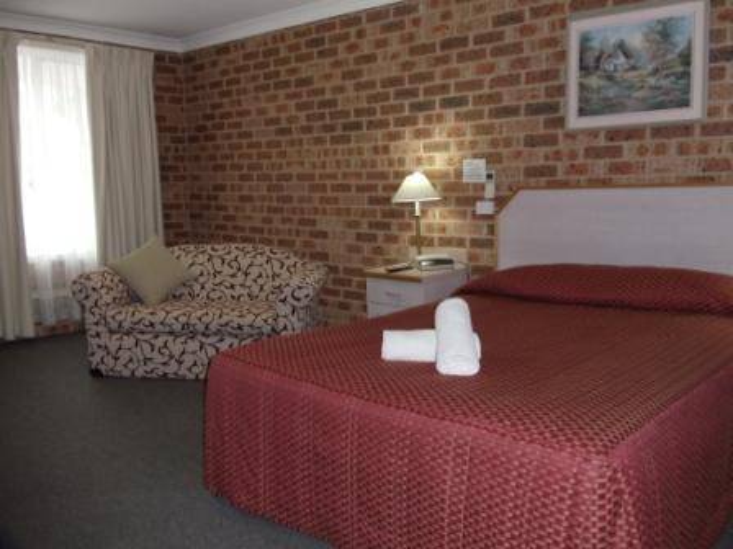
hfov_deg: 42.9
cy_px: 274
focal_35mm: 44
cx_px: 366
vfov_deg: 32.9
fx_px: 932
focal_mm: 6
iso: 200
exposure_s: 1/30
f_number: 3.5
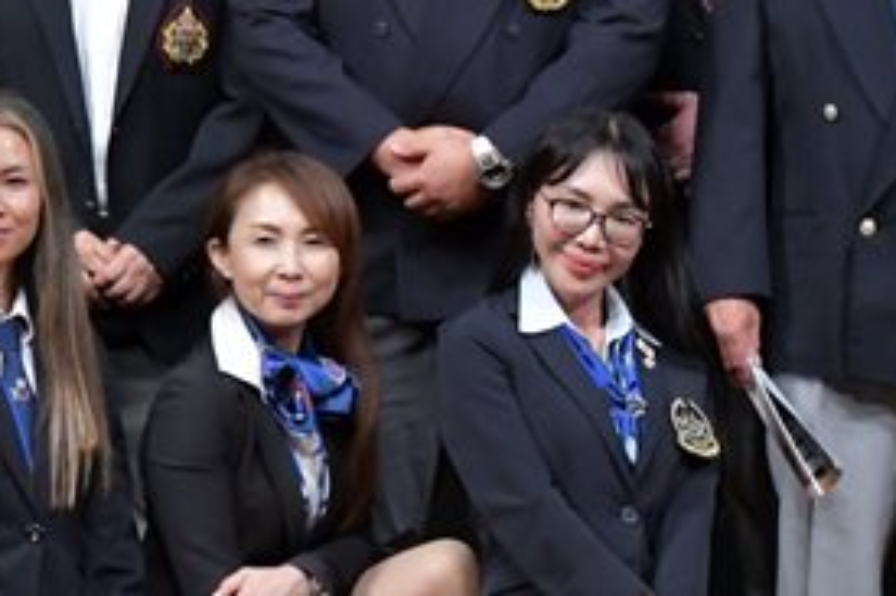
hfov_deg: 3.1
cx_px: 666
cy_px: 186
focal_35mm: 676
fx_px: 16814
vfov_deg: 2.0
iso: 4000
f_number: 5.6
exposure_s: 1/400
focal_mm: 160
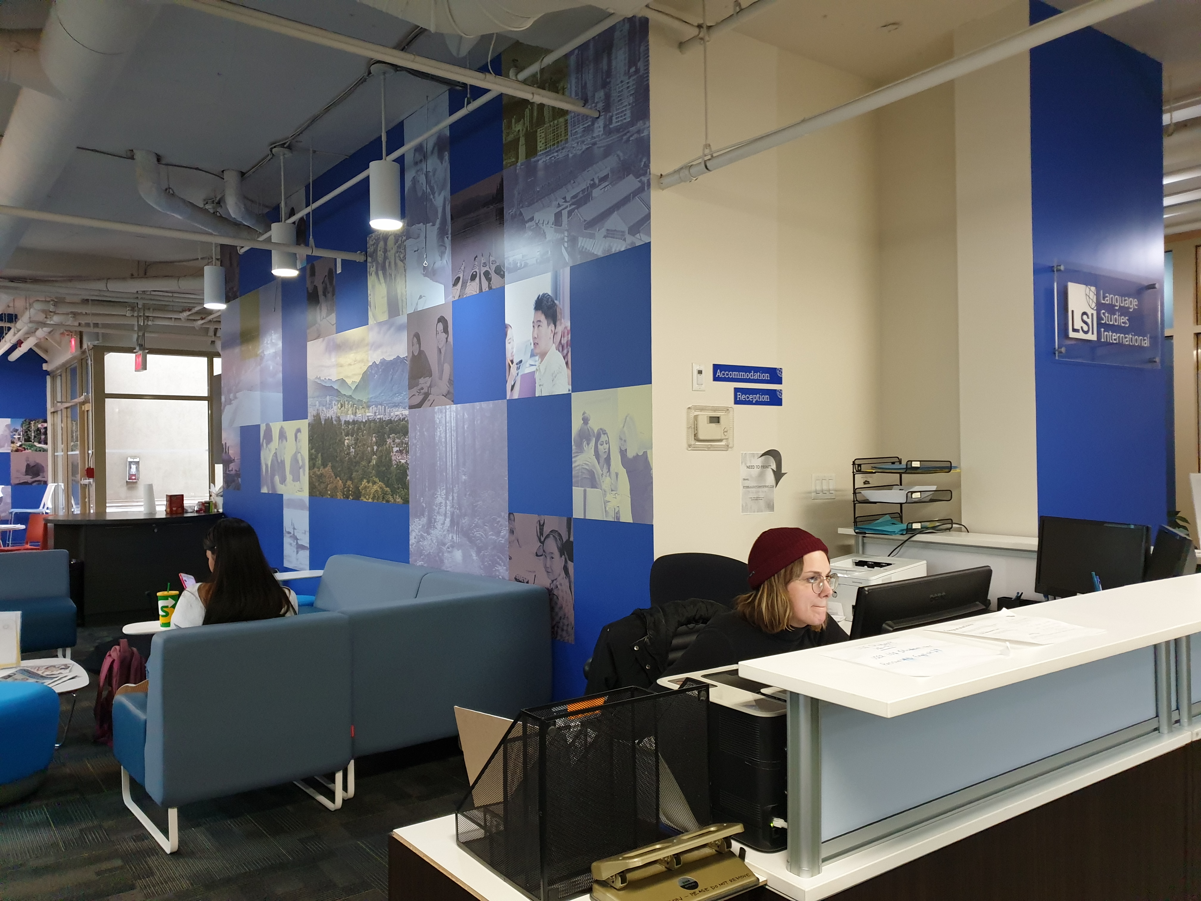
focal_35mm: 26
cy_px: 450
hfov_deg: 67.3
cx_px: 600
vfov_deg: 53.1
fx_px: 902
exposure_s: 1/60
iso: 400
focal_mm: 4.3
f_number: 1.5
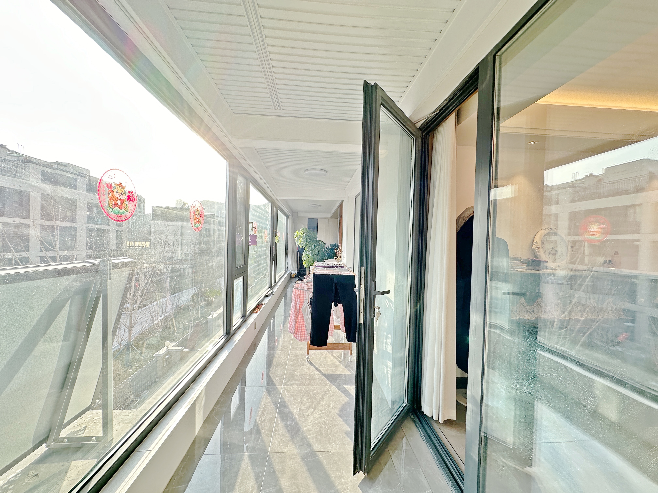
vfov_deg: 85.7
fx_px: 266
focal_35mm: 14
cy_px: 246
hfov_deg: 102.1
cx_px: 329
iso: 40
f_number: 2.2
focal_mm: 2.22
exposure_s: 1/129
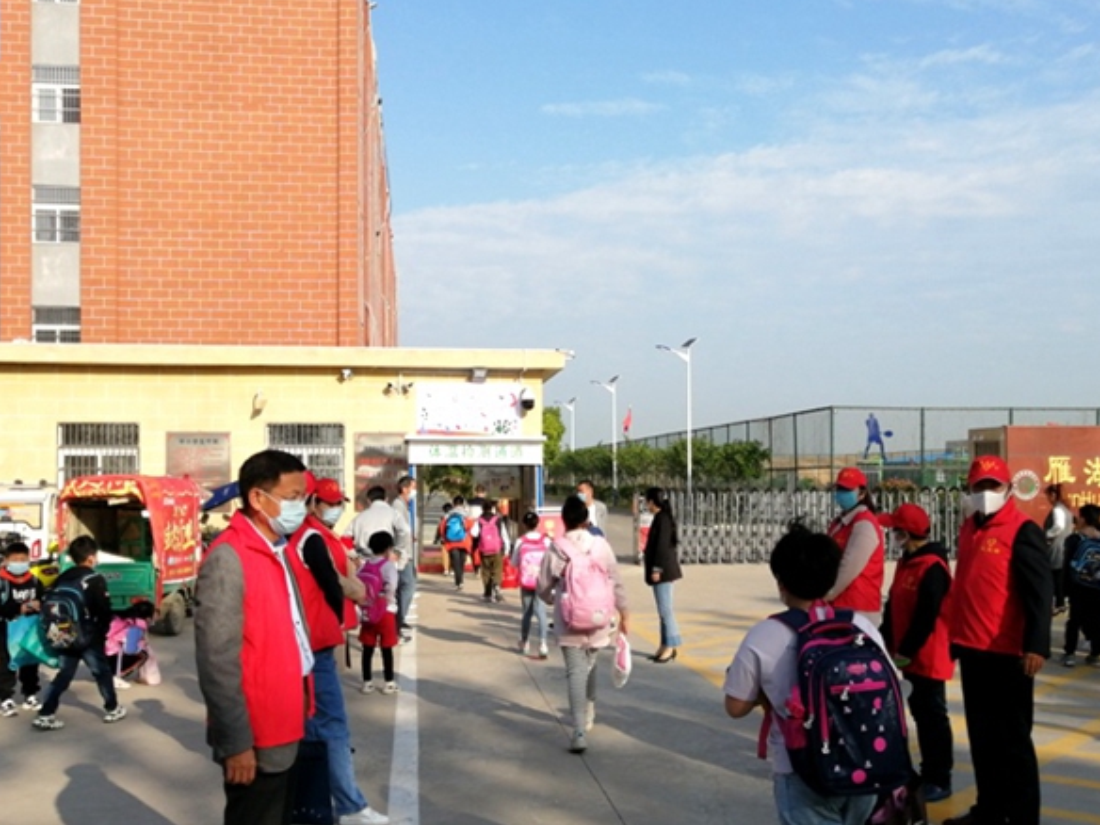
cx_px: 578
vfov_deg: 38.6
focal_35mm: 37
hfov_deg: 50.1
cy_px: 452
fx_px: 1176
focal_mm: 3.62
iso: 50
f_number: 1.8
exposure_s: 1/1477
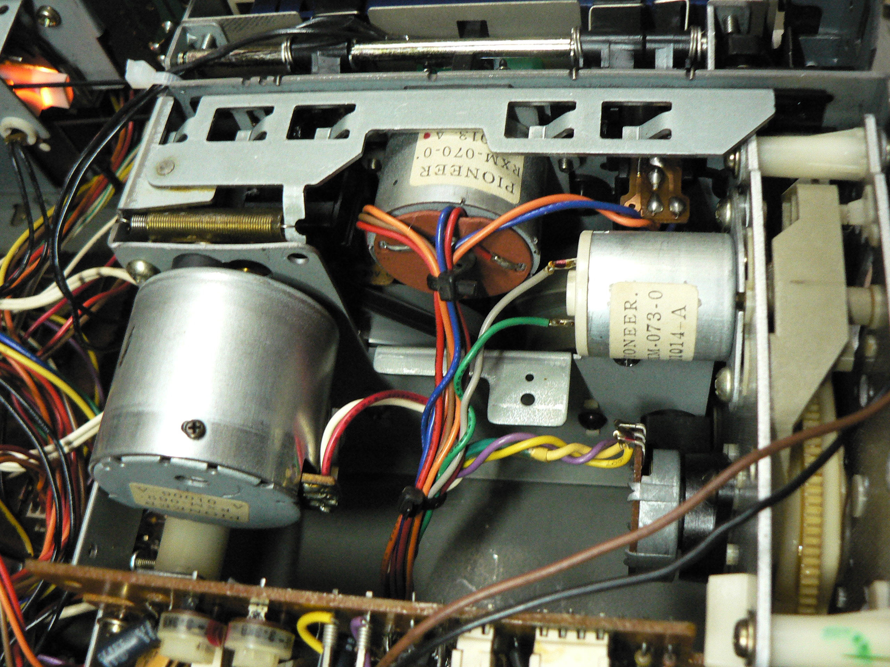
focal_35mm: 36
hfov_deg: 51.4
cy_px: 334
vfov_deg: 39.7
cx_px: 445
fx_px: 926
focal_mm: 6
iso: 400
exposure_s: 1/80
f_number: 2.8
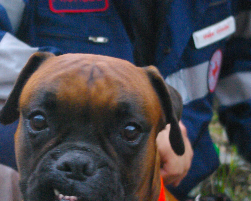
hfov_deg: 11.1
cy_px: 156
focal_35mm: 174
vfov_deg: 8.9
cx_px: 64
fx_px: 1293
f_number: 5.6
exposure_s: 1/30
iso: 1600
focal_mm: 55
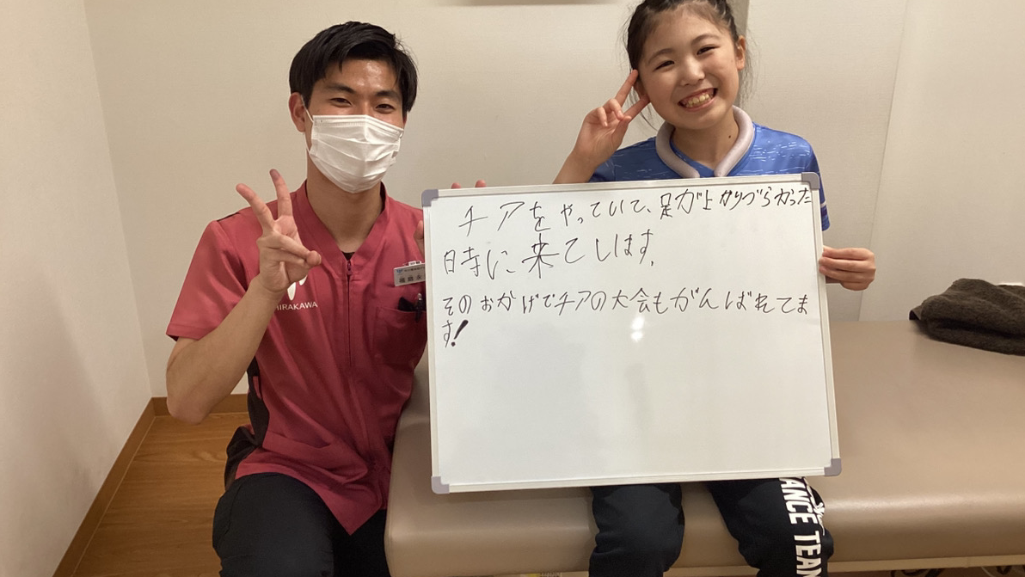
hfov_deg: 58.0
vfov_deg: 34.7
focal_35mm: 34
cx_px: 514
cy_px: 267
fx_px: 924
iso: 125
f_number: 2.4
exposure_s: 1/50
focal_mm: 3.3
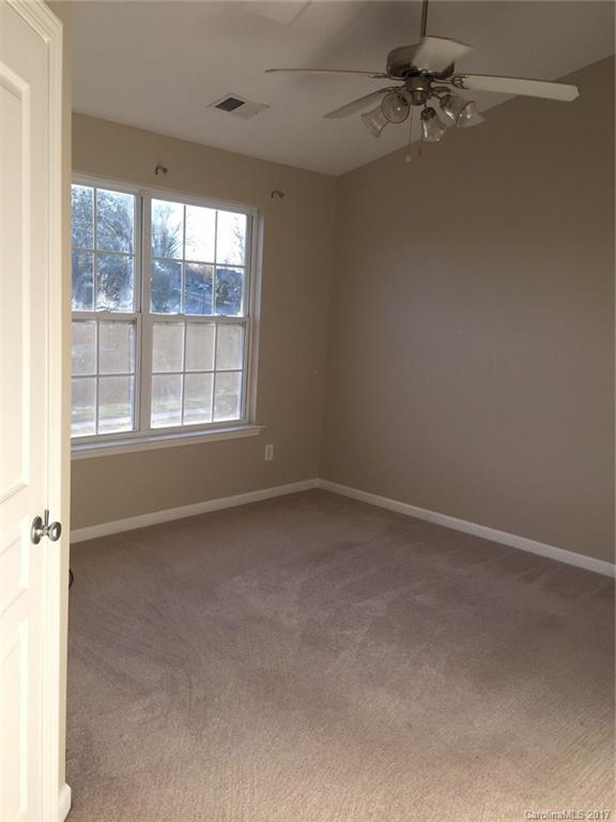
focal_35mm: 29
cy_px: 411
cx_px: 308
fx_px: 688
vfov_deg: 61.7
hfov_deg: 48.2
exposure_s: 1/246
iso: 32
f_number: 2.2
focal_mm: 4.15
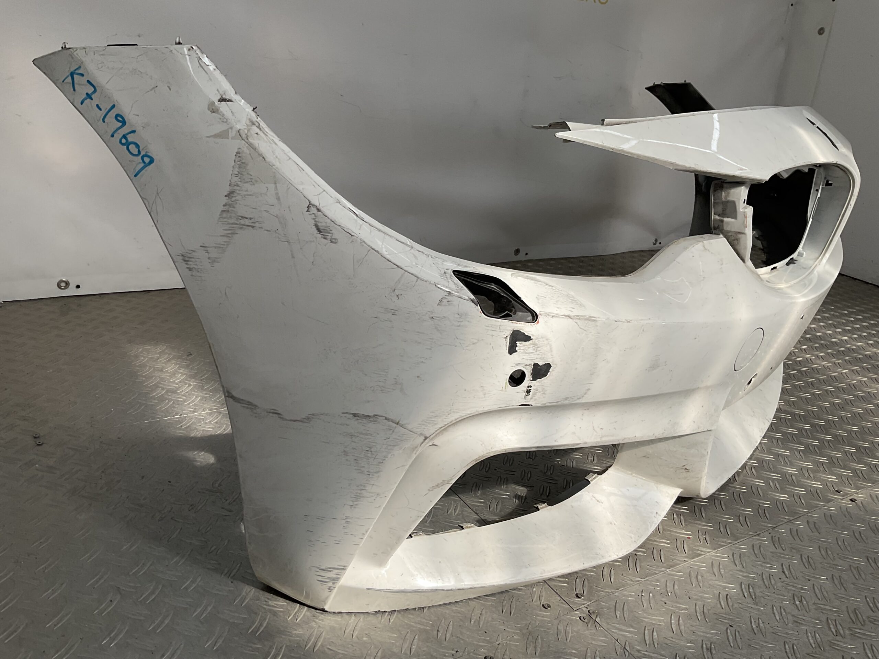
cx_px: 440
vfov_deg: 48.2
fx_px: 736
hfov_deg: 61.7
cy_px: 330
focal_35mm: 29
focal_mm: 3
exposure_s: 1/1015
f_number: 1.8
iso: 16
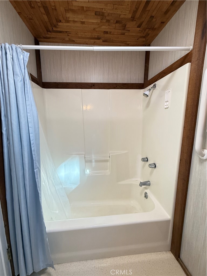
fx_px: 112
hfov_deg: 85.7
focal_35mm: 14
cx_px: 104
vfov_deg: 102.1
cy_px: 138
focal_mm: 2.22
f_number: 2.2
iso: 320
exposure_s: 1/120
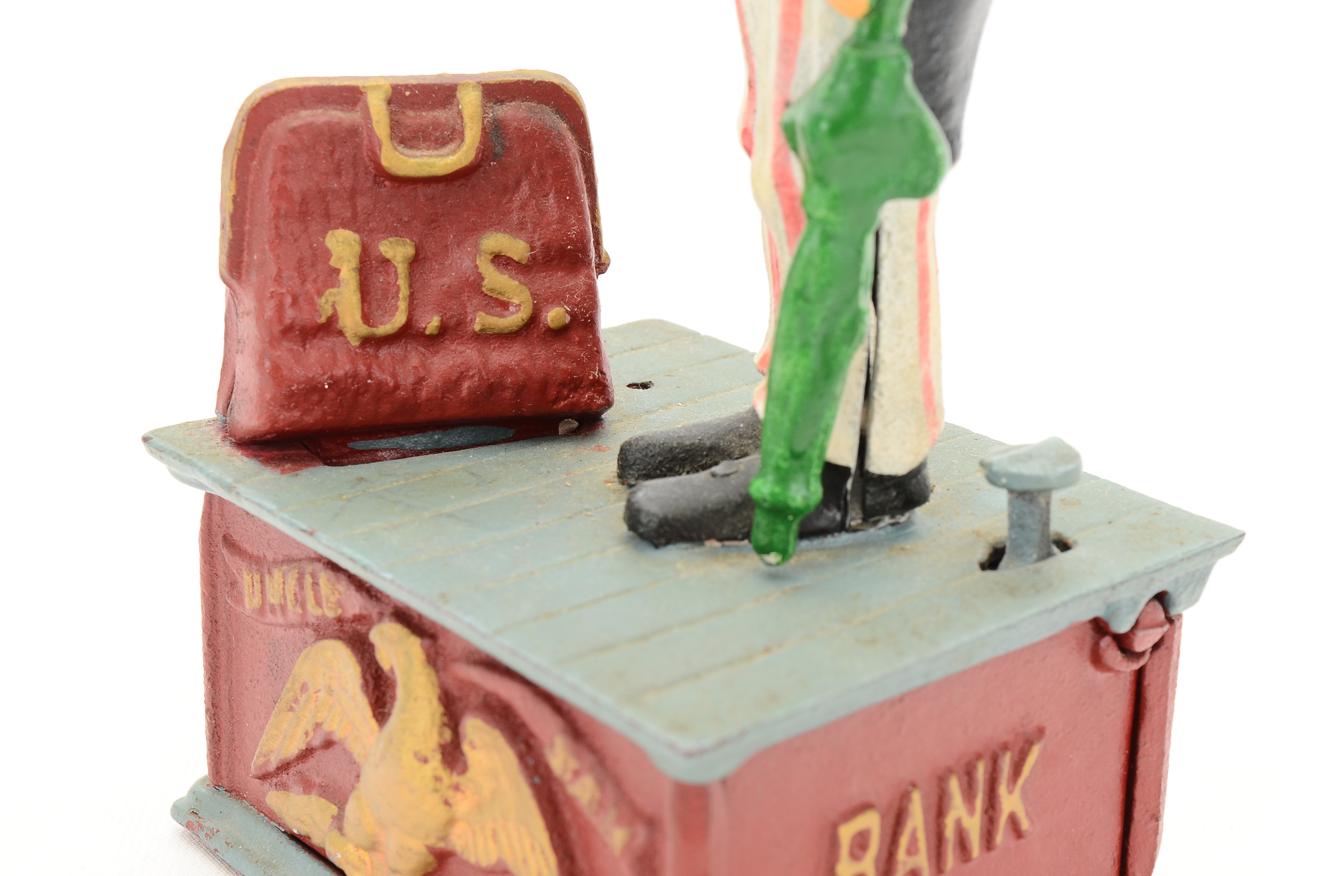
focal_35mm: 63
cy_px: 438
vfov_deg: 21.5
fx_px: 2310
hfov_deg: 32.0
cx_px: 662
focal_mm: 42
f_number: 10
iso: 250
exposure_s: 1/80
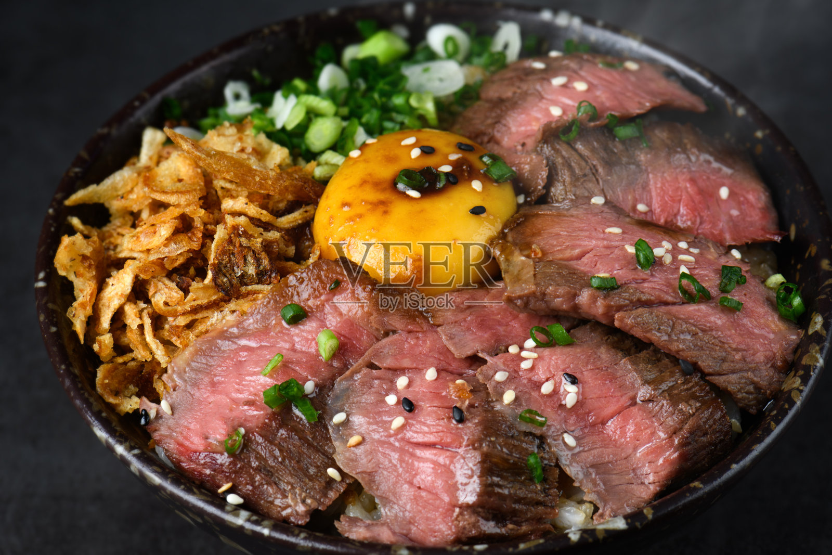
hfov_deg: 19.5
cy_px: 278
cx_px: 416
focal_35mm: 105
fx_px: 2427
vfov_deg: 13.0
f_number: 11
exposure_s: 1/20
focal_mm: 105
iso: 250
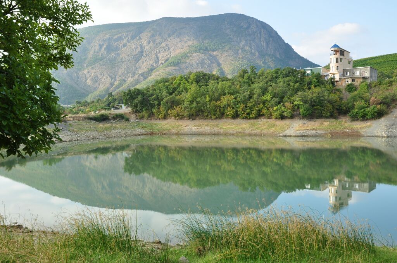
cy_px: 132
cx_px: 198
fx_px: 413
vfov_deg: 35.4
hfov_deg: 51.3
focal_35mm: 38
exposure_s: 1/40
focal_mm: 25
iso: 200
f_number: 13
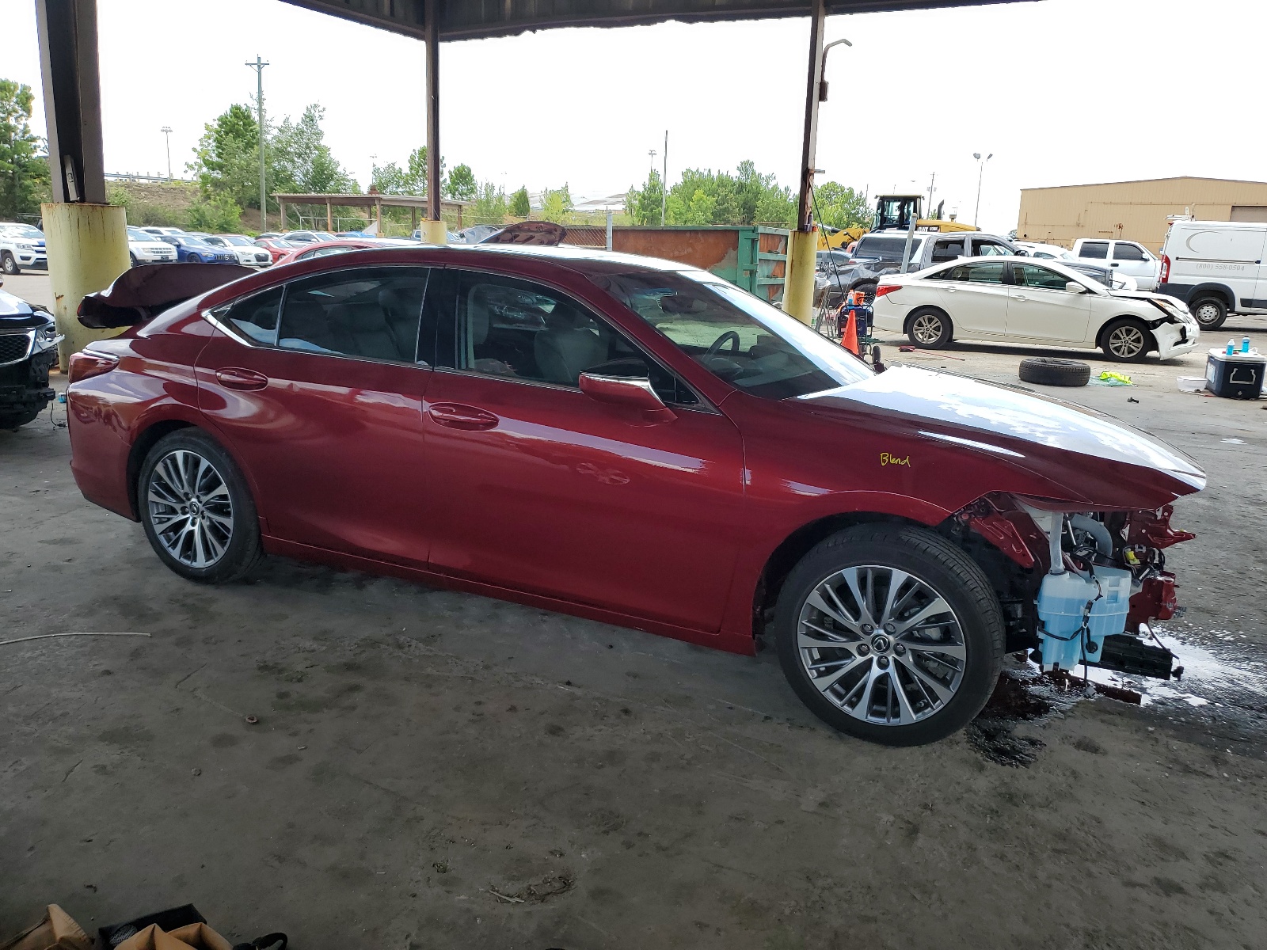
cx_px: 634
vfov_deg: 53.1
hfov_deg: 67.3
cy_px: 475
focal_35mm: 26
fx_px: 952
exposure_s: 1/909
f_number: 1.5
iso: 50
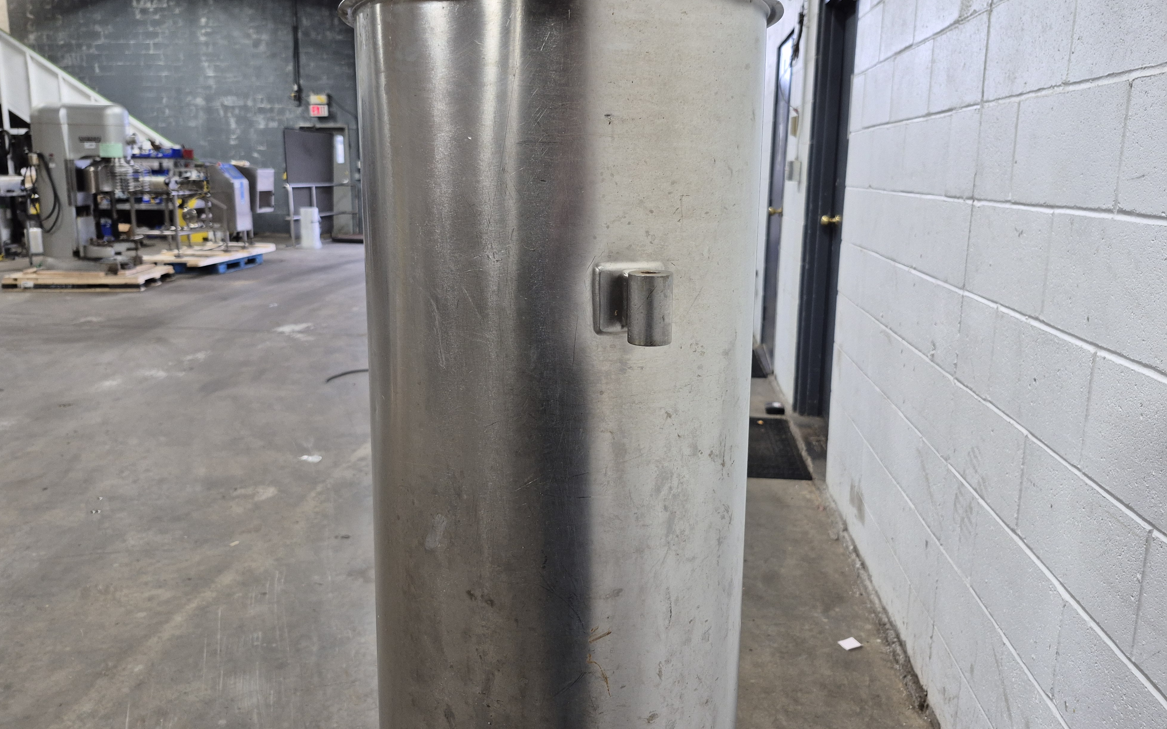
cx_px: 569
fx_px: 795
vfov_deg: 49.2
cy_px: 333
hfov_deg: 72.5
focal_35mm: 25
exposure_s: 1/120
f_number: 1.8
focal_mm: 5.4
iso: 320
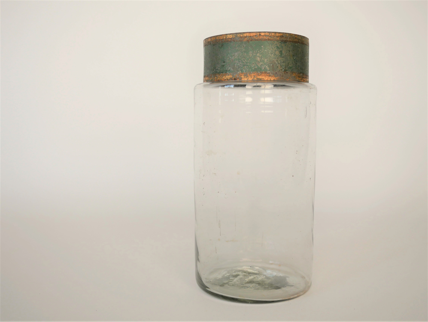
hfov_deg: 46.8
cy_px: 161
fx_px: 495
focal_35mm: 40
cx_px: 214
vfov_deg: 36.0
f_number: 2.5
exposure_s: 1/250
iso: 200
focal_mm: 20
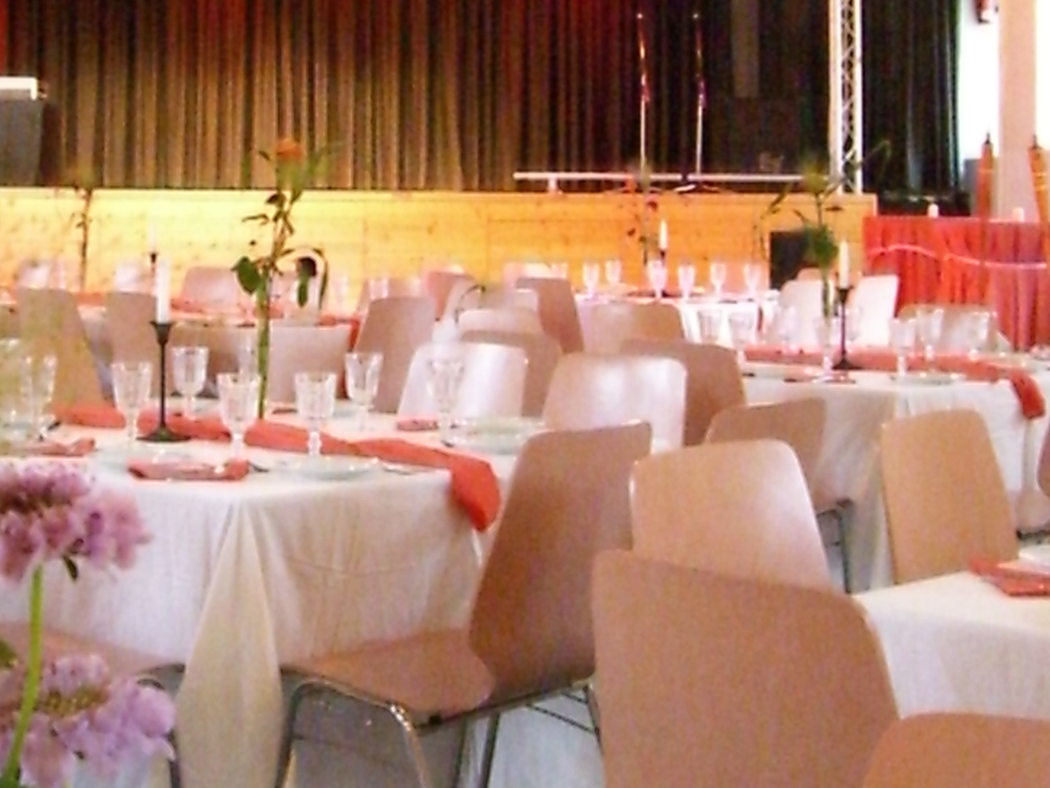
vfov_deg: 19.5
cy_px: 57
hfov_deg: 26.0
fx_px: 2245
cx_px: 275
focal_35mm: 74
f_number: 2.7
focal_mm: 6.2
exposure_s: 1/125
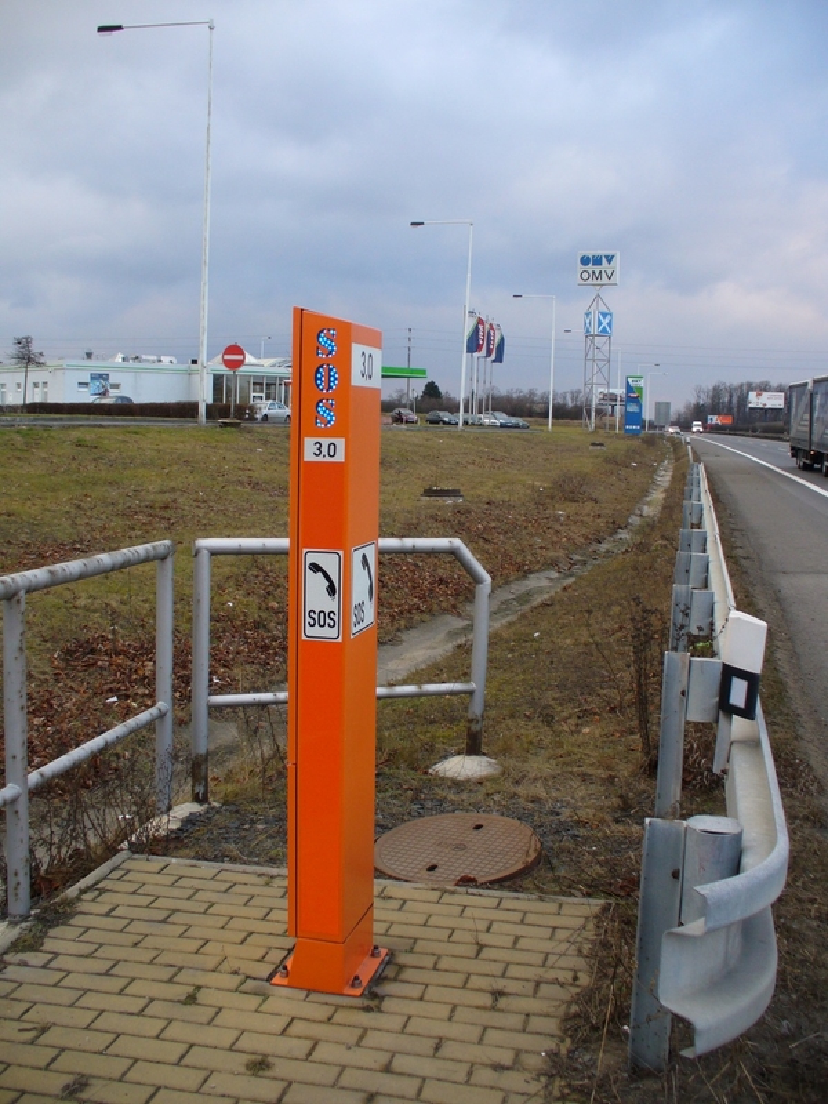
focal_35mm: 37
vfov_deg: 50.1
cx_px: 414
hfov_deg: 38.7
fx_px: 1180
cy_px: 552
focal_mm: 6.1
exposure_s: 1/125
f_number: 2.8
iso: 80
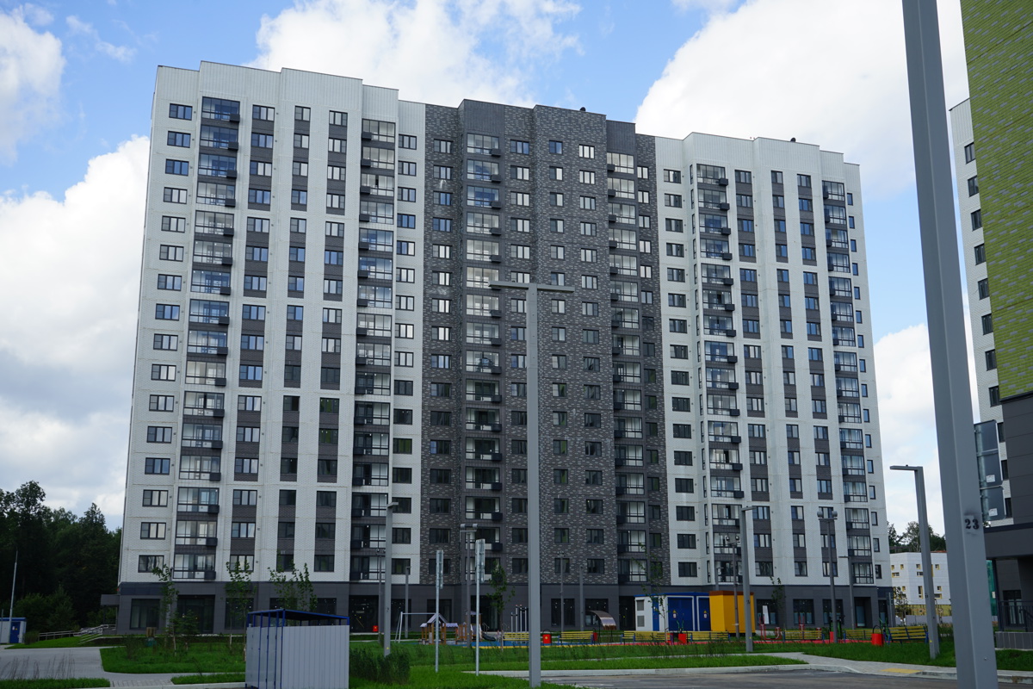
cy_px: 344
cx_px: 516
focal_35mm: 39
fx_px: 1119
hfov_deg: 49.6
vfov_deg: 34.2
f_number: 9
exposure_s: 1/100
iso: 100
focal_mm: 39
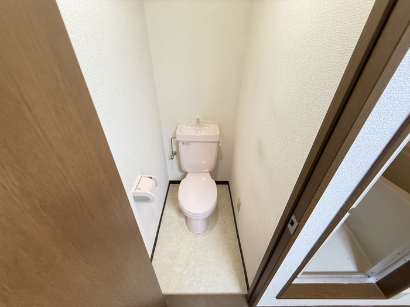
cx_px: 205
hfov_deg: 102.1
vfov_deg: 85.7
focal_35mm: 14
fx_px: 166
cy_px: 154
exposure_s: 1/60
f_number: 2.2
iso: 320
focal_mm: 2.22
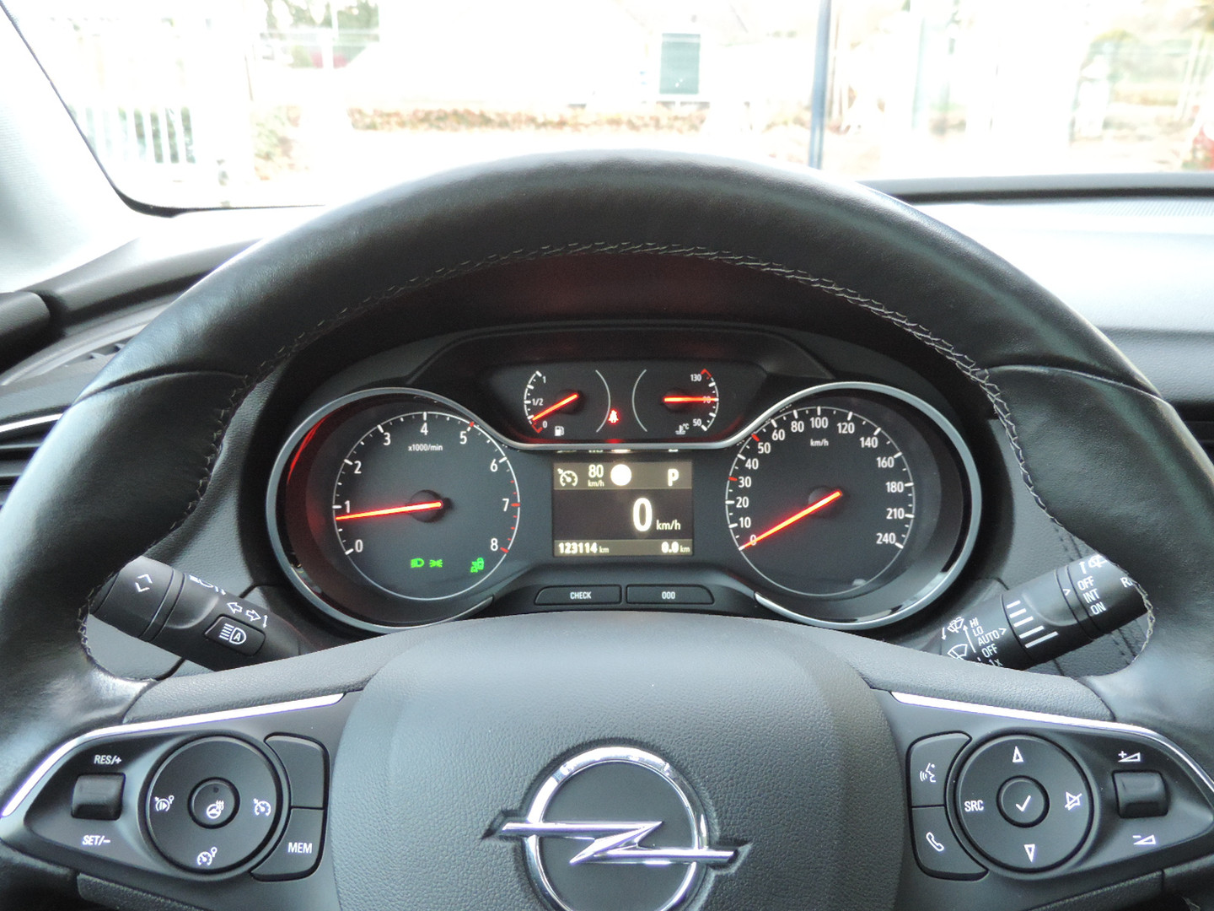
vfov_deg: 42.9
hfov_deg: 55.4
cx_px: 607
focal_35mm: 33
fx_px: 1157
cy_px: 456
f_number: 3.2
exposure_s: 1/25
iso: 800
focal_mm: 5.8
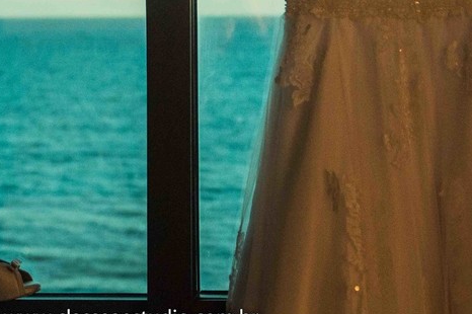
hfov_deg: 17.6
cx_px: 131
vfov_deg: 11.6
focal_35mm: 116
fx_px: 1520
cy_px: -50
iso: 3200
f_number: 2.8
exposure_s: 1/4000
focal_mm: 45
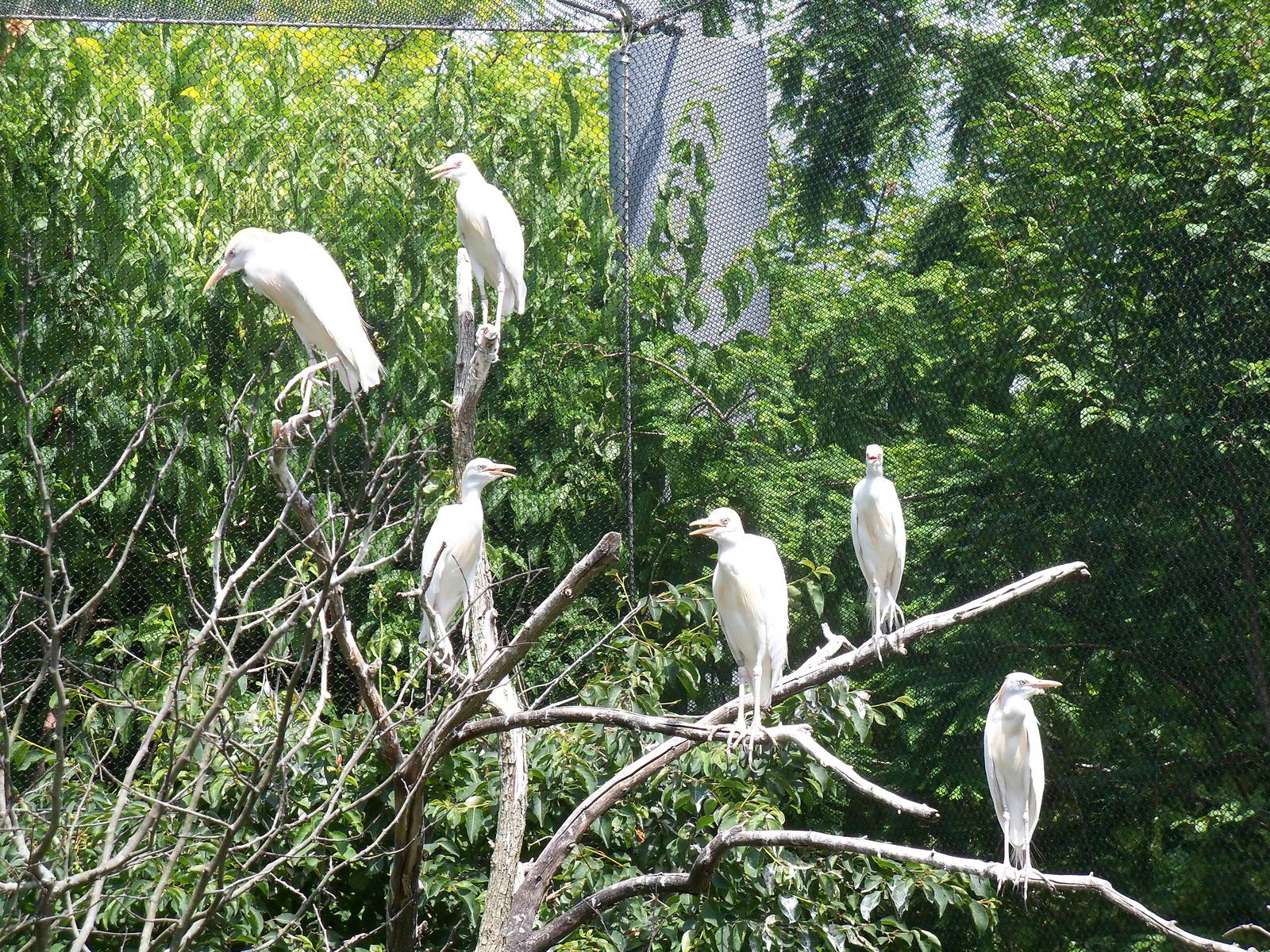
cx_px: 635
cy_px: 476
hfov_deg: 15.9
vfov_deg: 12.0
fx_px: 4549
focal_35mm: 124
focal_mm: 21.9
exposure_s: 1/640
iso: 200
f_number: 4.2
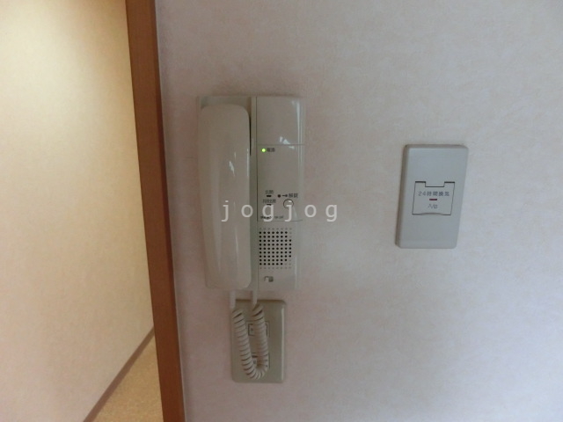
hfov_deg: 71.6
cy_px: 211
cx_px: 282
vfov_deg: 56.8
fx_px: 390
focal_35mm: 24
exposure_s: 1/125
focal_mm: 4.24
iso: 640
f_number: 3
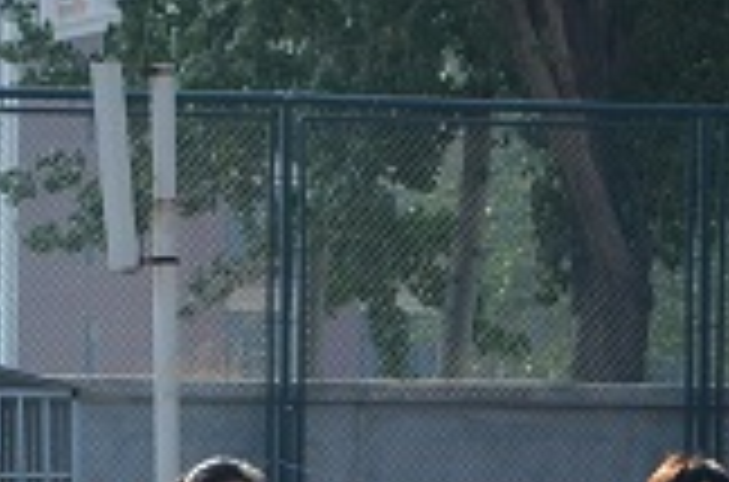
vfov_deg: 4.0
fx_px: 6946
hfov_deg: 6.0
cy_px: 579
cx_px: -63
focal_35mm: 344
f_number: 5.3
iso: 400
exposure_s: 1/1000
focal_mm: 62
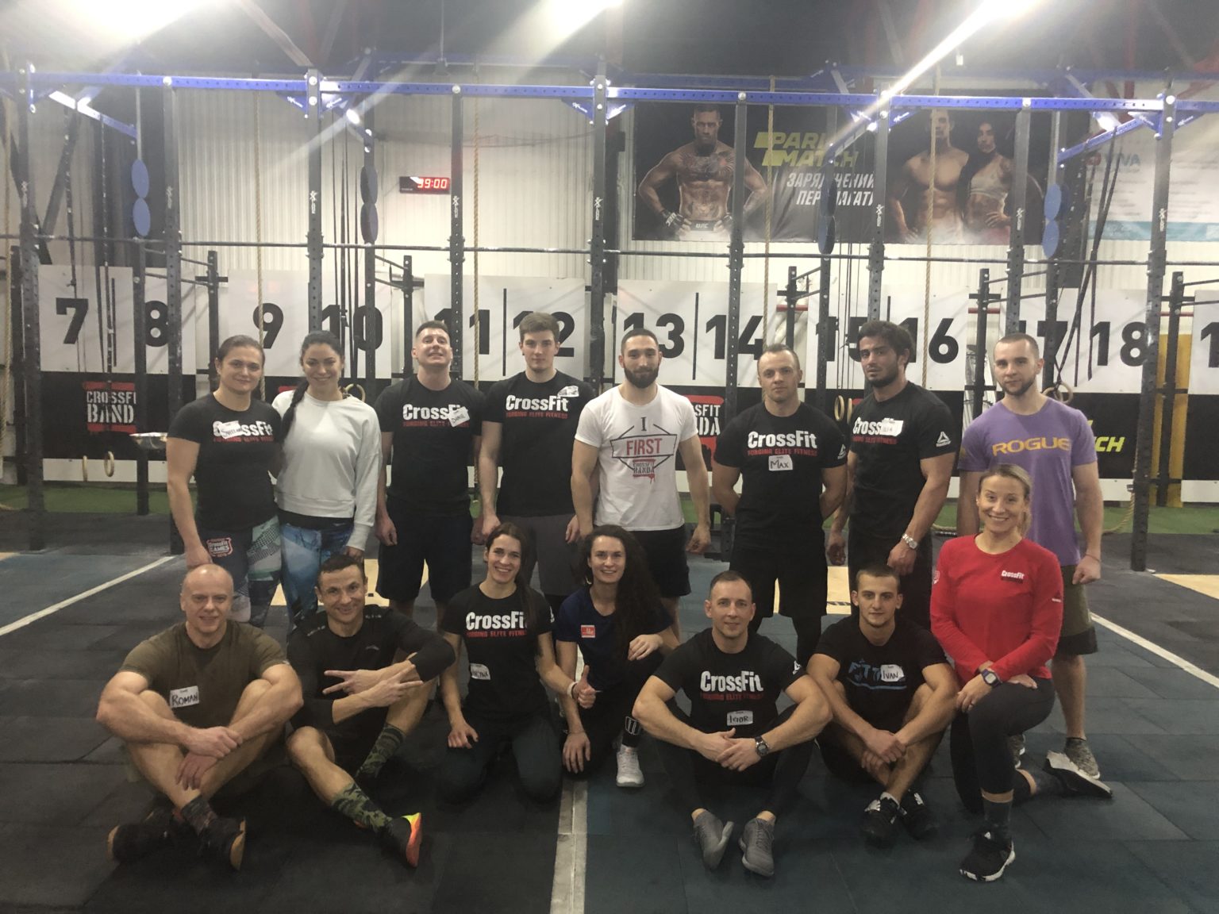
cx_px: 610
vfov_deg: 49.7
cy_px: 457
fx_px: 986
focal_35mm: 28
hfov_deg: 63.4
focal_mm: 4
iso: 100
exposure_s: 1/5
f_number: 1.8
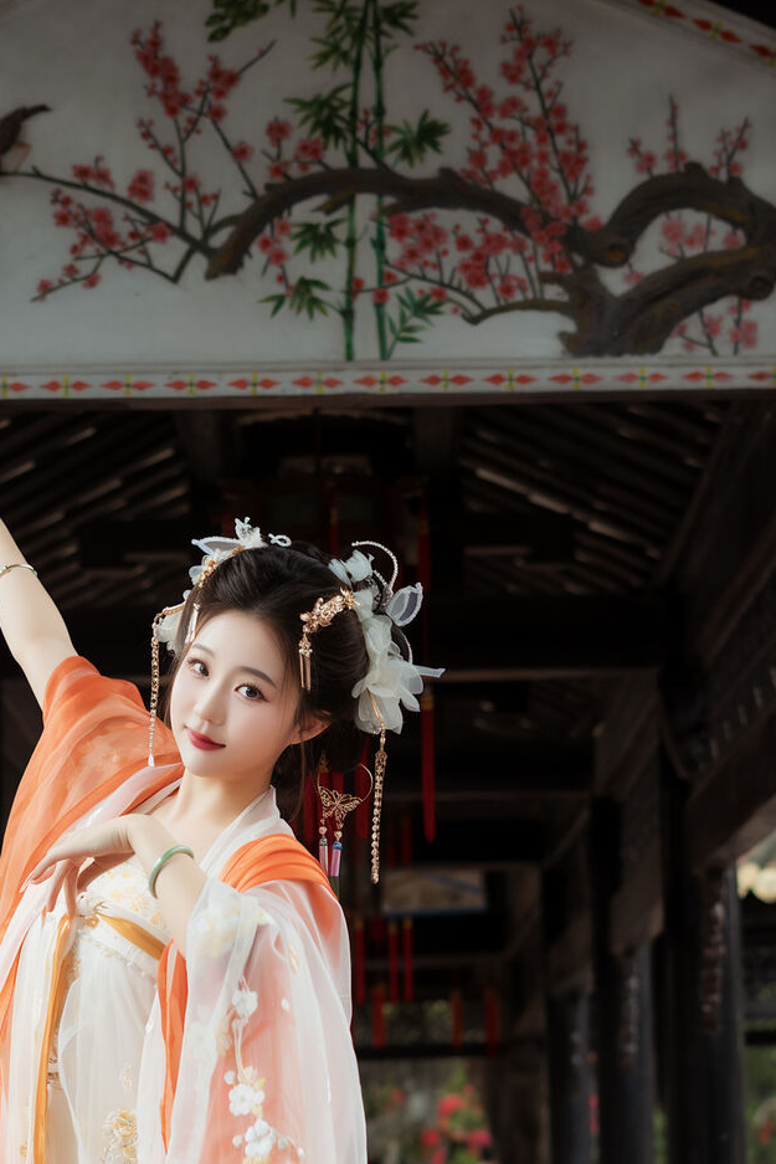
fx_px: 3103
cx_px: 272
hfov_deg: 14.2
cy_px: 903
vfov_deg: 21.0
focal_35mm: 96
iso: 500
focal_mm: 50
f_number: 2.8
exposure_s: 1/125
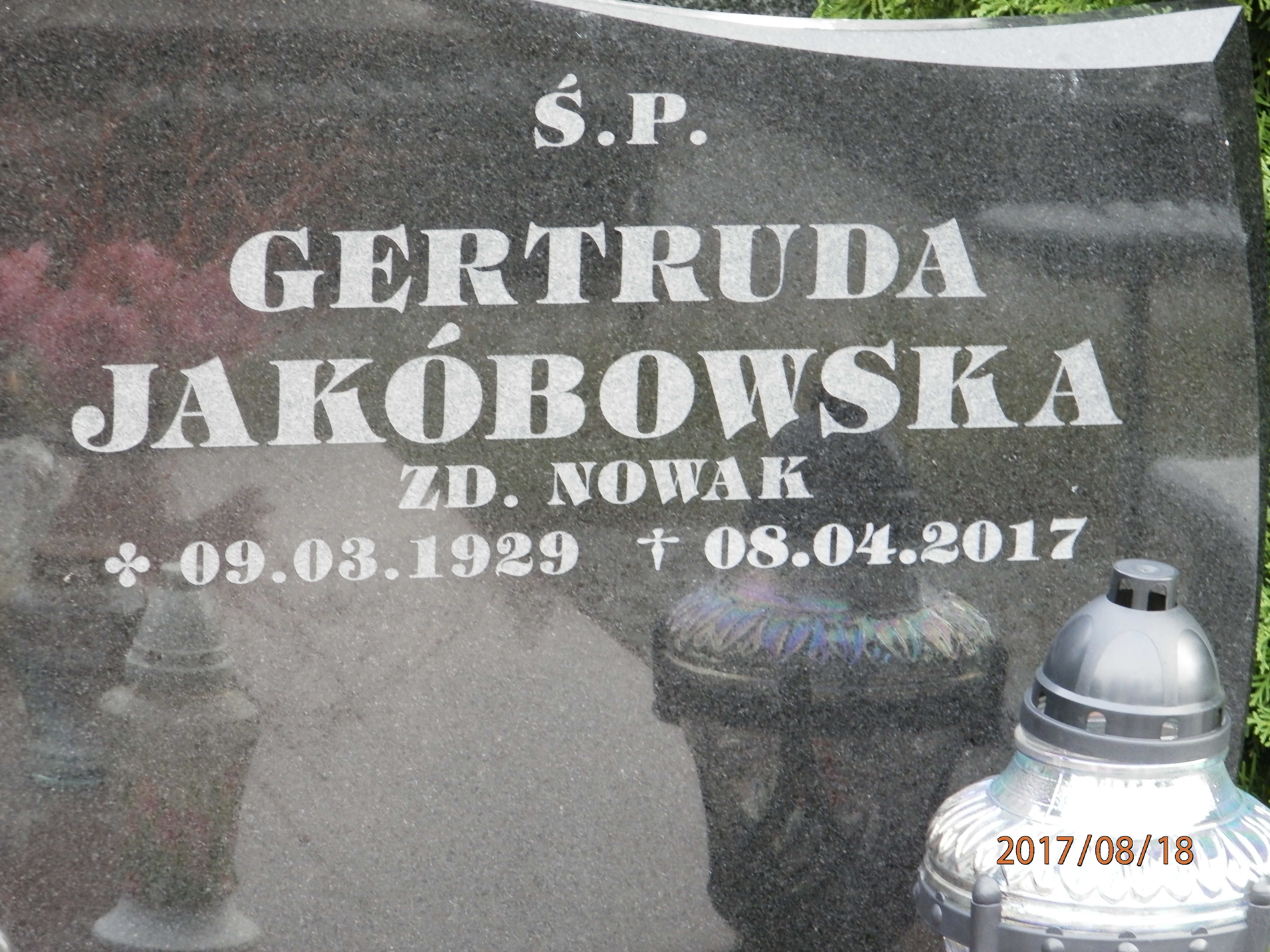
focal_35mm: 153
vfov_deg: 9.7
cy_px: 476
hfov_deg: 12.9
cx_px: 635
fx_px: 5613
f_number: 4.9
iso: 200
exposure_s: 1/20
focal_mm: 27.4
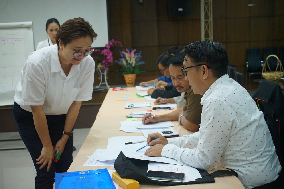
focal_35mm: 45
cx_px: 142
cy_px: 94
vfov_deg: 29.9
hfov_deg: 43.6
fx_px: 355
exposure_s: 1/80
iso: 4000
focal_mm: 45
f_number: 5.6
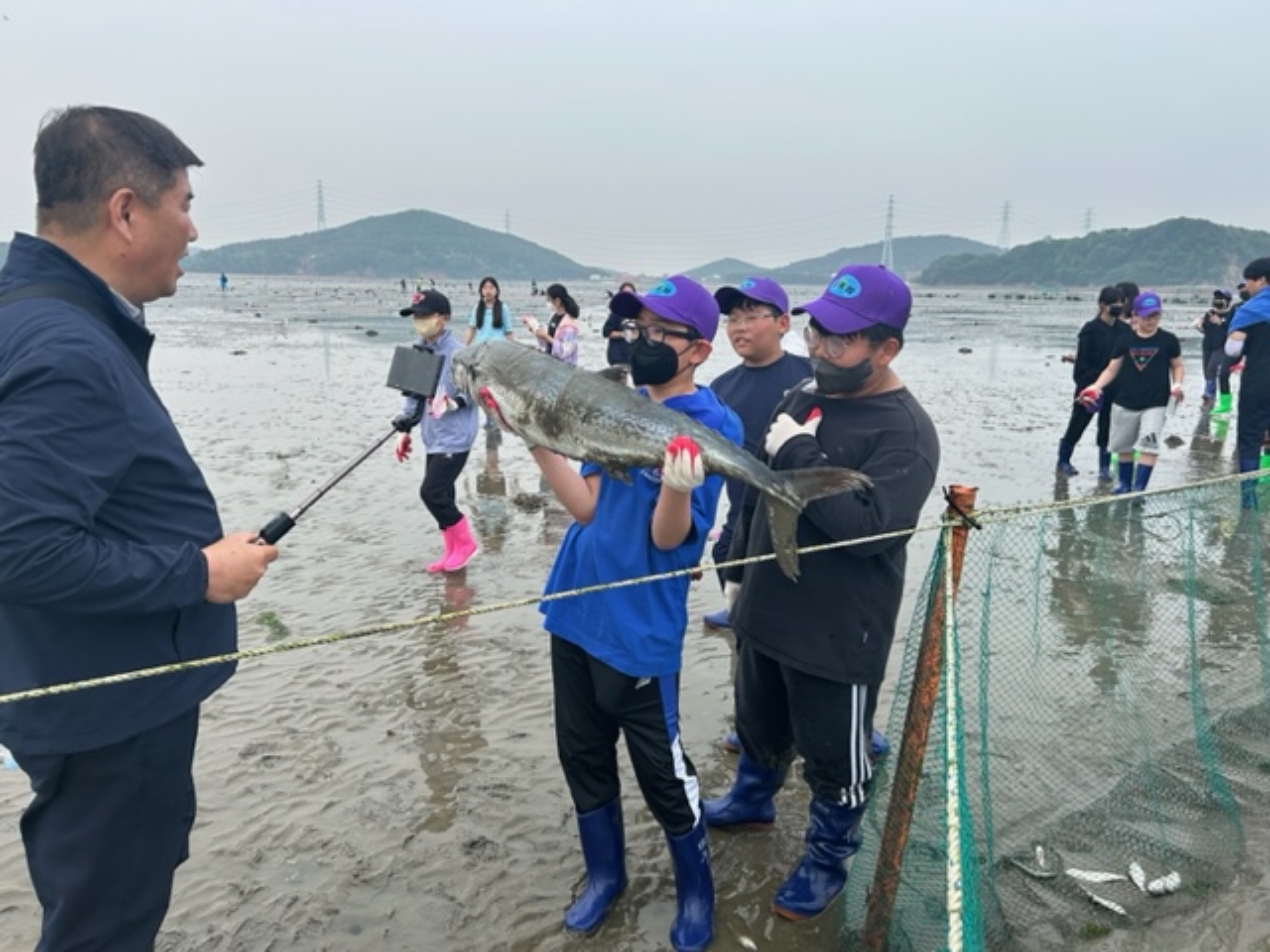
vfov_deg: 53.1
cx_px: 635
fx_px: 954
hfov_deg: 67.3
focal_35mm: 26
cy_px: 476
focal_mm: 5.7
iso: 50
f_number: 1.5
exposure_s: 1/1779
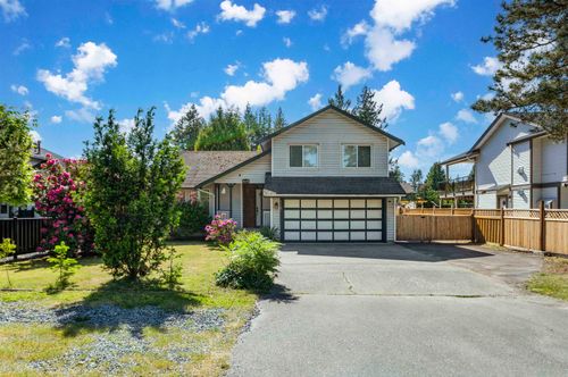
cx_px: 284
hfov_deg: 76.2
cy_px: 188
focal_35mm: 23
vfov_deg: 55.0
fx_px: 362
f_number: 11
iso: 100
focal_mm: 23
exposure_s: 1/125
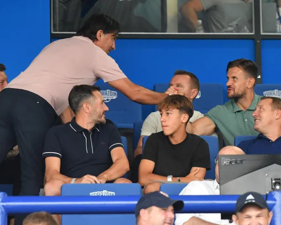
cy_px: 112
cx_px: 132
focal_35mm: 227
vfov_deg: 6.8
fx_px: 1888
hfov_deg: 8.5
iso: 1600
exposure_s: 1/250
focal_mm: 200
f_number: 5
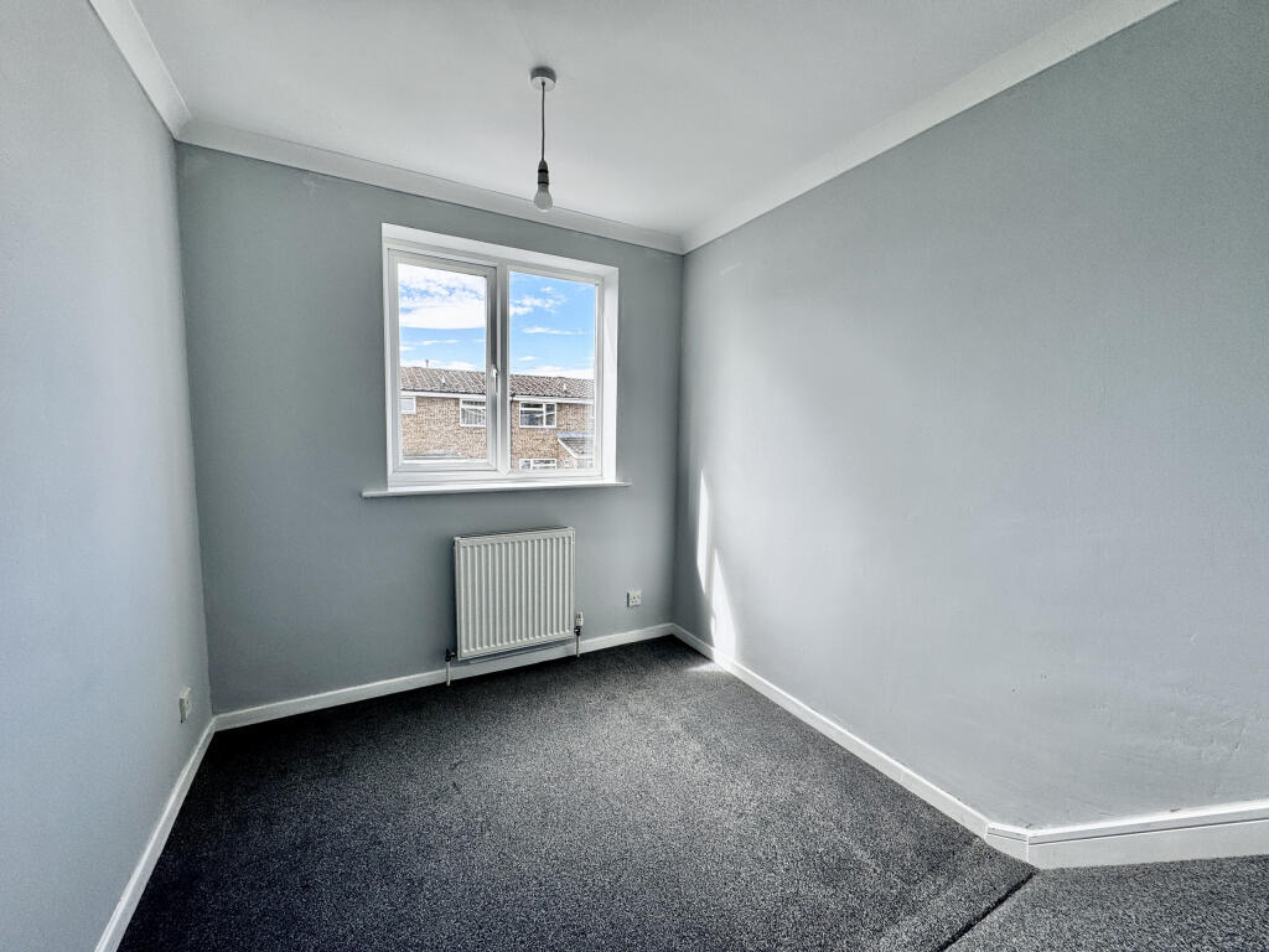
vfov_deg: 85.7
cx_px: 634
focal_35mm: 14
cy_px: 476
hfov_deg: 102.1
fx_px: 513
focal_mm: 2.22
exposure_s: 1/390
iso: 40
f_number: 2.2
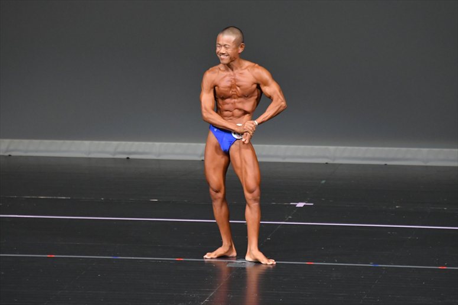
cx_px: 229
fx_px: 4387
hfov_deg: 6.0
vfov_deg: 4.0
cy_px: 152
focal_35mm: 345
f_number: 5.6
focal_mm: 230
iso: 4000
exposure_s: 1/400
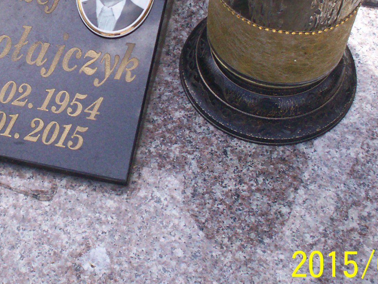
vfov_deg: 17.3
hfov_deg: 22.9
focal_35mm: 84
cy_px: 20
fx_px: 917
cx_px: 65
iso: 100
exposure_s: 1/224
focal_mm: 6
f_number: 4.5
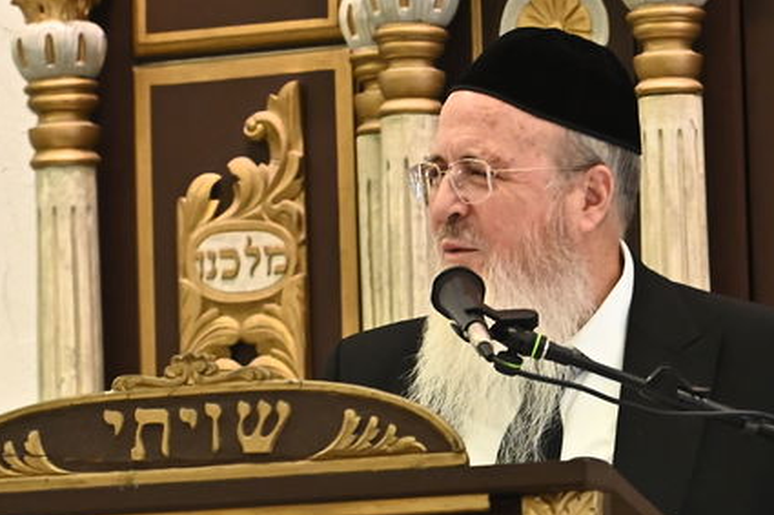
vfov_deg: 4.1
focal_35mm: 336
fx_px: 7221
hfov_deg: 6.1
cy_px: 366
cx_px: 539
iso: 2500
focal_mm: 102
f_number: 6.3
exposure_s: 1/160
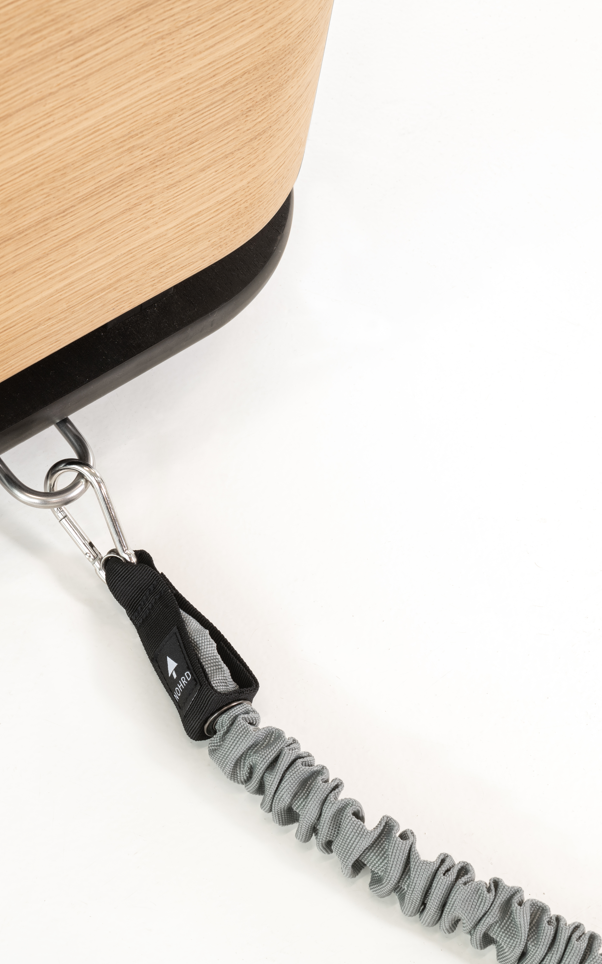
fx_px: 2021
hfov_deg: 16.4
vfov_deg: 26.8
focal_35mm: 77
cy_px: 484
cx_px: -69
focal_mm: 50
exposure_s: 1/3
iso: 100
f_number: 13
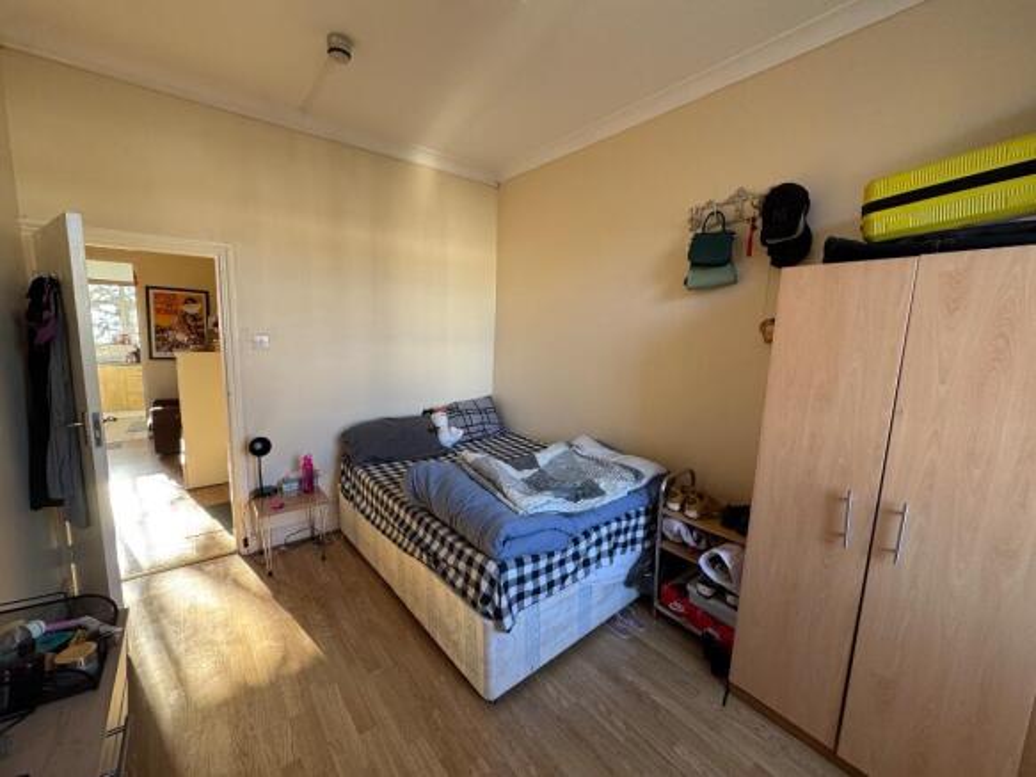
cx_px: 518
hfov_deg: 102.1
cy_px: 388
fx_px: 419
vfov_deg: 85.7
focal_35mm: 14
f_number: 2.2
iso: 200
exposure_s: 1/99
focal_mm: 2.22
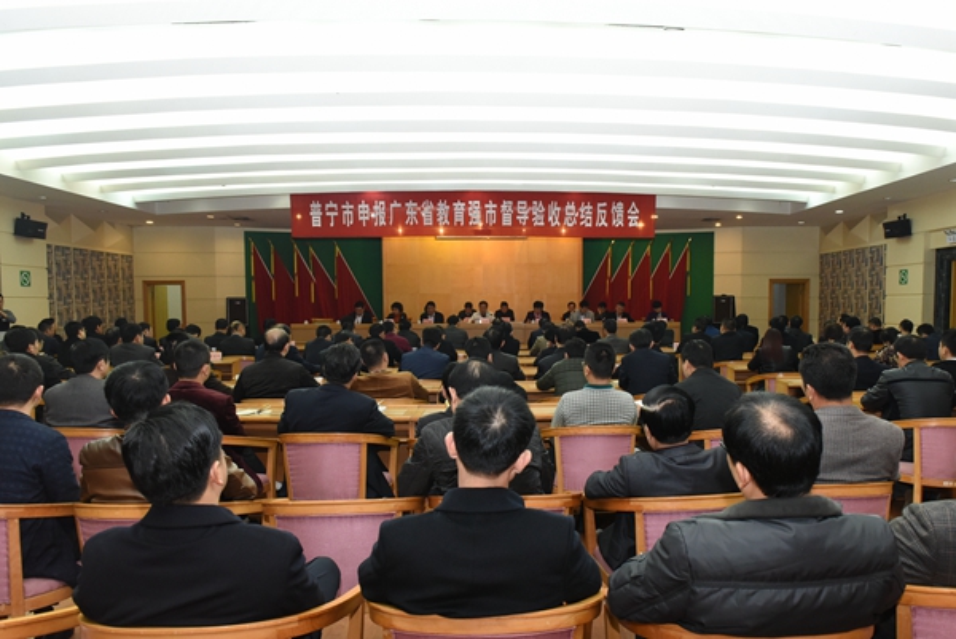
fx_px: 638
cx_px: 478
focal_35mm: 24
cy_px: 320
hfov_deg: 73.7
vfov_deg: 53.2
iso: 2500
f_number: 6.3
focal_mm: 24
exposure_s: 1/60
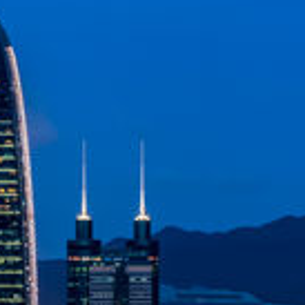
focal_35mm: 315
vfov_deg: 5.5
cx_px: 209
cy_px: 380
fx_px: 3140
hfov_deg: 5.6
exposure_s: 20
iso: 100
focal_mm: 85
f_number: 16
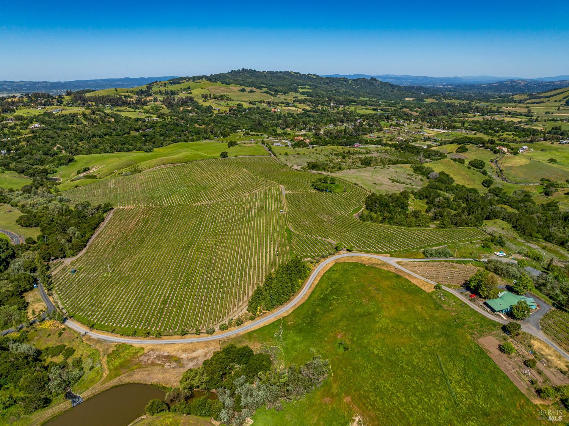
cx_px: 284
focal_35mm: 24
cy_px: 213
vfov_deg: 56.8
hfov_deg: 71.6
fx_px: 394
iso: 100
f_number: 2.8
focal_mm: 12.29
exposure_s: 1/3200
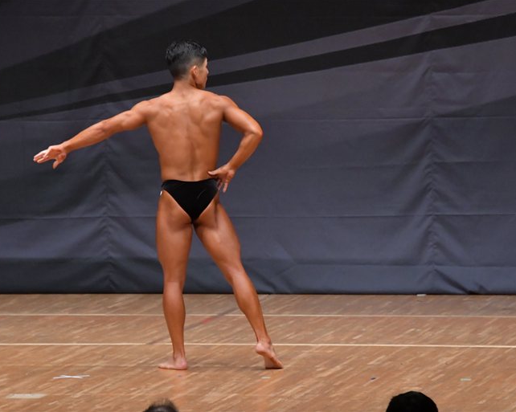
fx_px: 4671
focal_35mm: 306
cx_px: 274
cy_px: 206
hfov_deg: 6.3
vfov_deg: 5.1
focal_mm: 180
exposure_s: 1/400
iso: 6400
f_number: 5.6
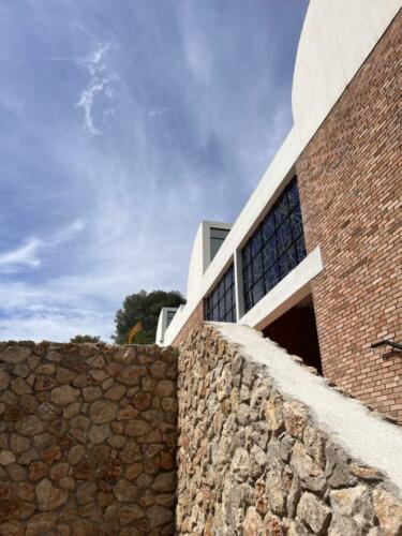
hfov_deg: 53.1
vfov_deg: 67.3
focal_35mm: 26
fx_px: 403
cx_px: 201
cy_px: 268
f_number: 1.6
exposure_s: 1/7874
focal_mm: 5.1
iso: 50
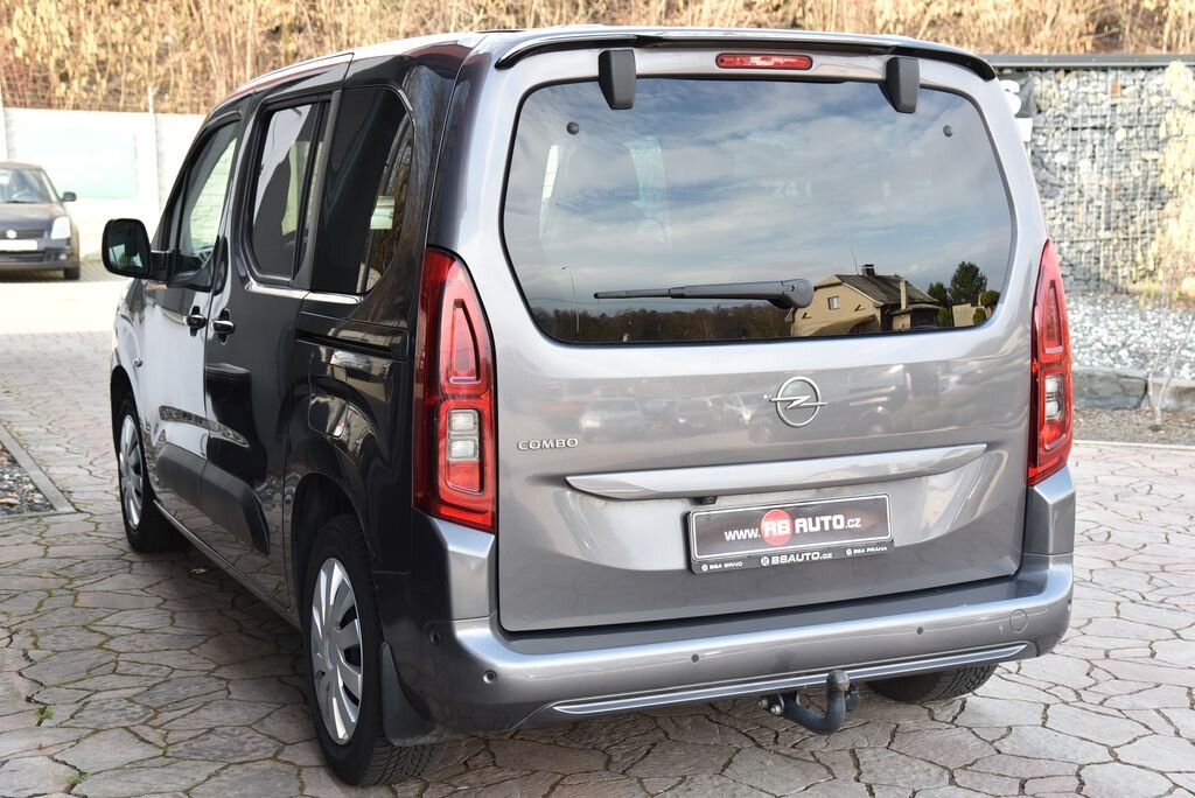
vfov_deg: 27.0
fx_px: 1661
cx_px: 598
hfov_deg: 39.6
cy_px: 399
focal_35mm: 50
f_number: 6.3
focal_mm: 50
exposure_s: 1/160
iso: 500
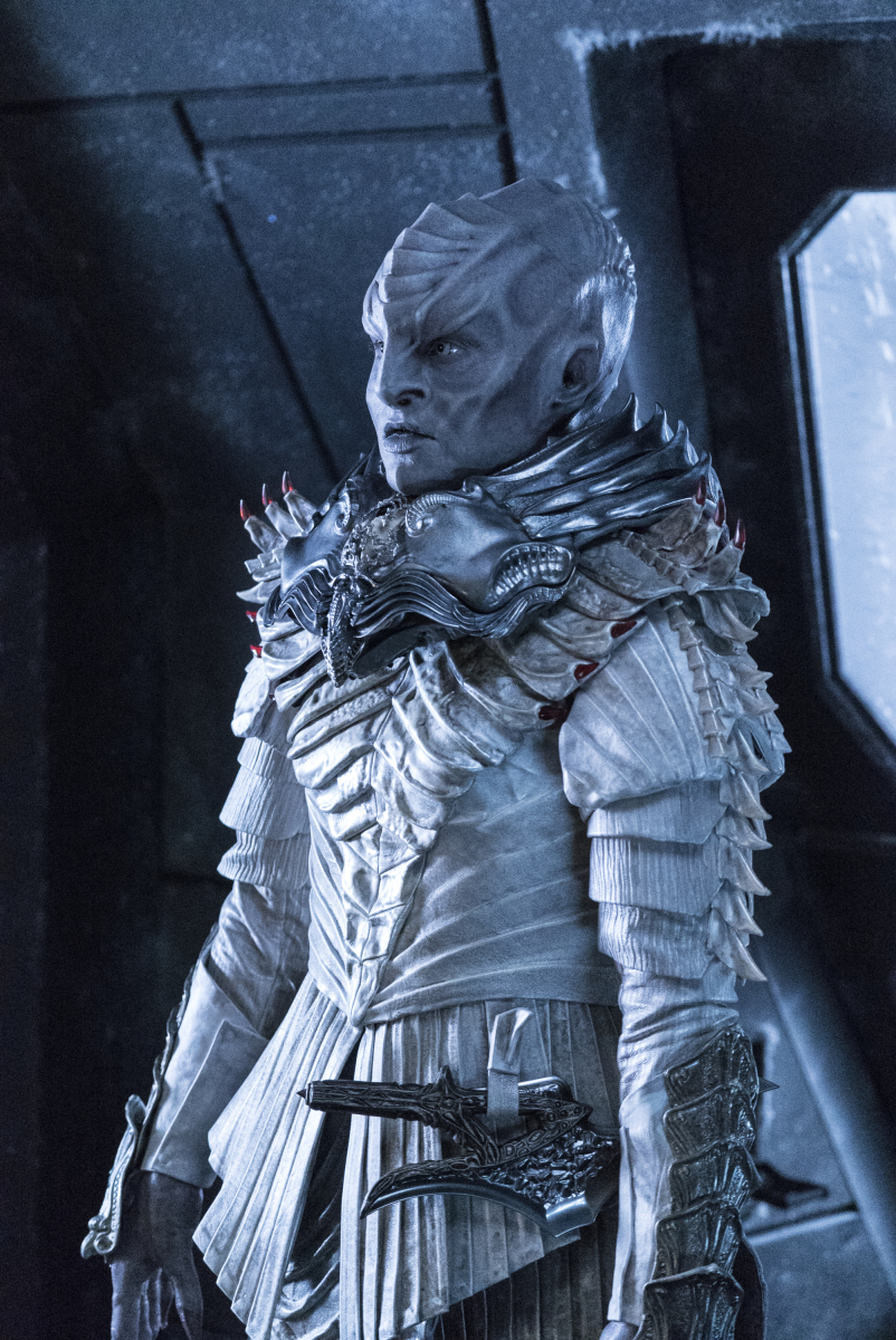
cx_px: 448
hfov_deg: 18.5
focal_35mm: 74
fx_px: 2758
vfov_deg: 27.3
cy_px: 670
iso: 25600
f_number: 4
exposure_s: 1/100
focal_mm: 74
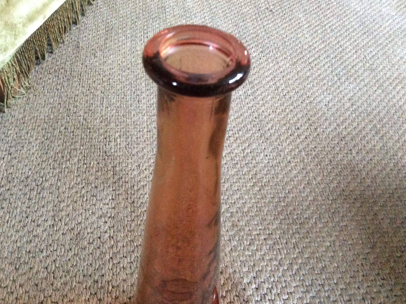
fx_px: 387
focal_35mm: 33
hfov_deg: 55.4
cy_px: 152
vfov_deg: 42.9
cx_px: 203
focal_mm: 3.3
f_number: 2.4
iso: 400
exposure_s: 1/17
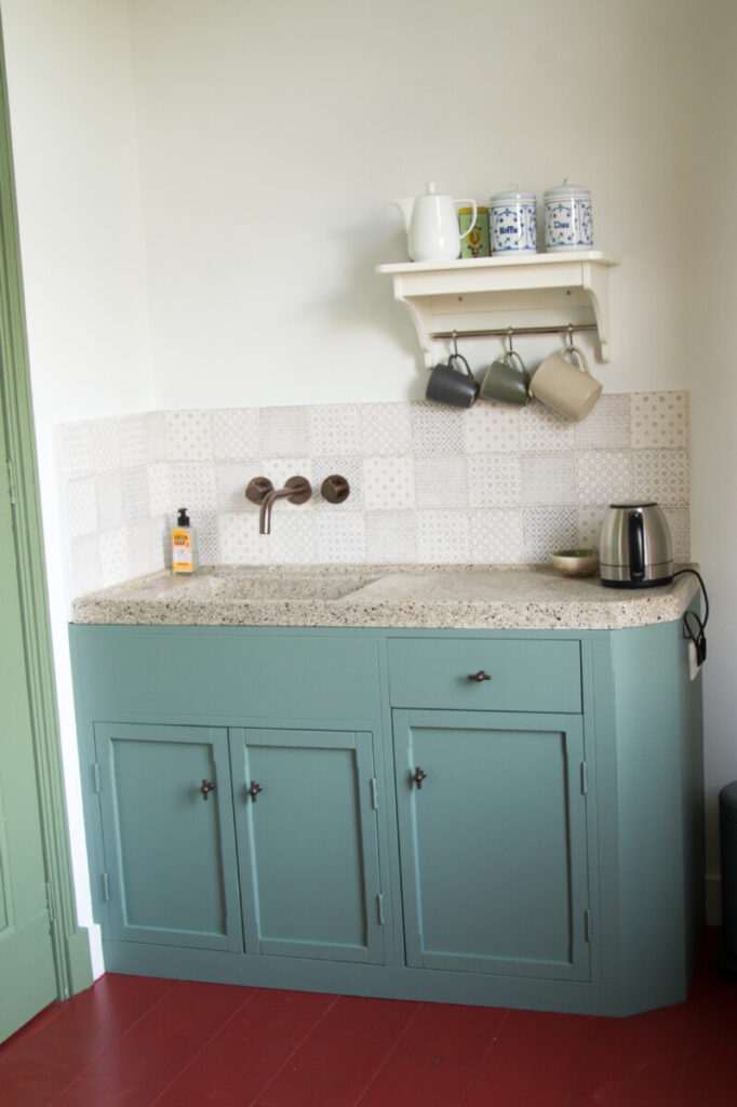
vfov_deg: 61.9
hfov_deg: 43.6
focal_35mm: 30
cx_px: 368
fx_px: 922
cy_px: 554
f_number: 11
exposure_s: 1/1.67
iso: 100
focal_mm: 20
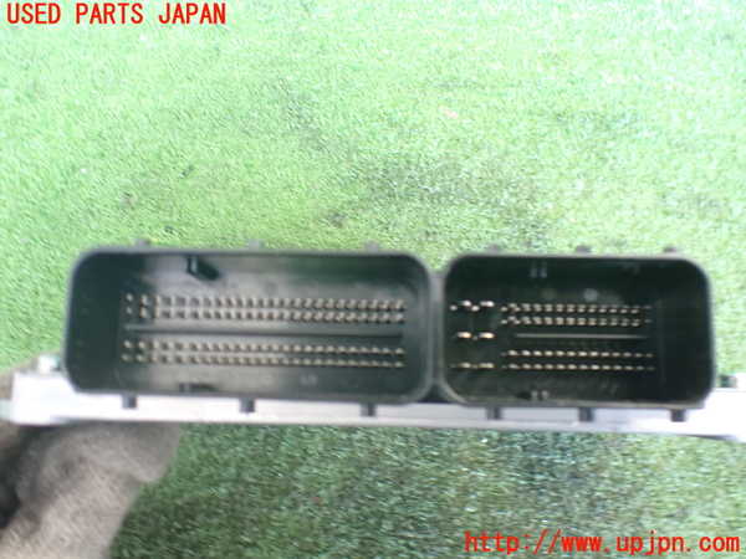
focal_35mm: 30
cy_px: 280
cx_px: 373
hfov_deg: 60.0
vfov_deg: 46.8
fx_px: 647
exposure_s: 1/30
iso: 800
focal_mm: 5.4
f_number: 2.3
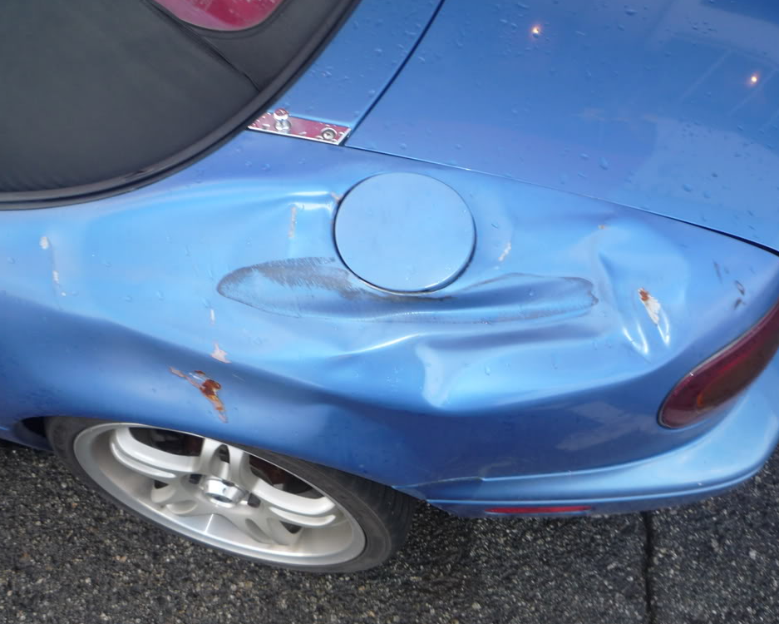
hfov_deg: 55.7
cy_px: 317
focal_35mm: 32
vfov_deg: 45.8
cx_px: 392
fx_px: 738
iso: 100
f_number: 3.3
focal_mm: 5.2
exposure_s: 1/30
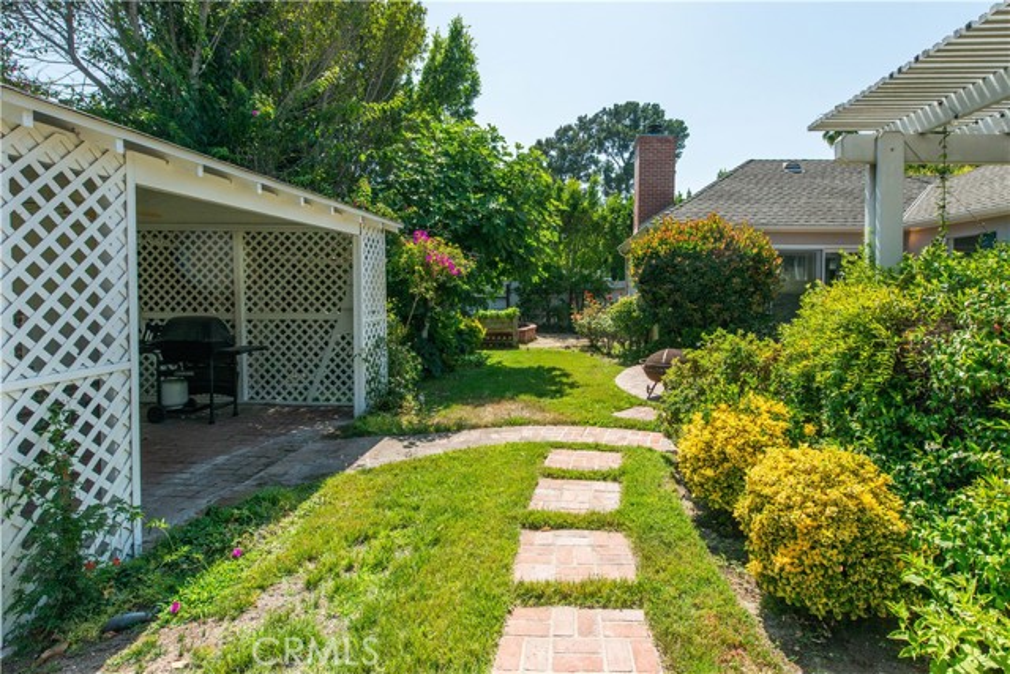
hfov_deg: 90.0
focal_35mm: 18
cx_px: 505
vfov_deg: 67.4
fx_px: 505
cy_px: 337
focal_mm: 18
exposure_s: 1/5000
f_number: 6.3
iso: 1250
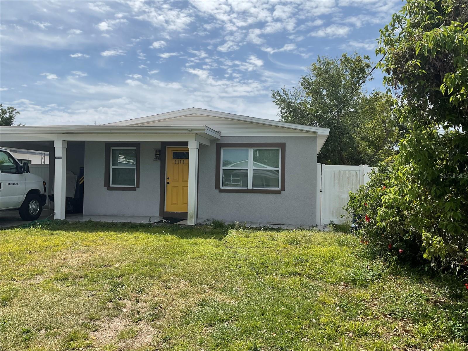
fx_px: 392
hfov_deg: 61.7
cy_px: 176
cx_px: 234
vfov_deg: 48.2
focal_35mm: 29
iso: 16
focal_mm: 3
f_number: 1.8
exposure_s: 1/3534
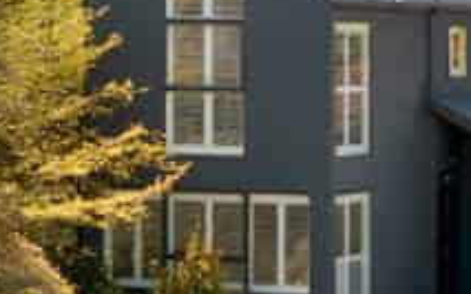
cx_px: 286
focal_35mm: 172
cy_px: 145
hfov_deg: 12.2
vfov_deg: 7.6
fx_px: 2207
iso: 210
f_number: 2.8
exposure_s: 1/50
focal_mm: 19.35
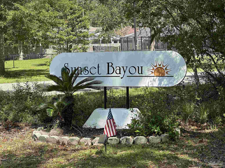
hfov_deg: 25.3
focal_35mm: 77
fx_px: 500
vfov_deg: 19.1
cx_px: 112
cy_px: 84
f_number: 2.8
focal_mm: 9
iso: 32
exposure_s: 1/222
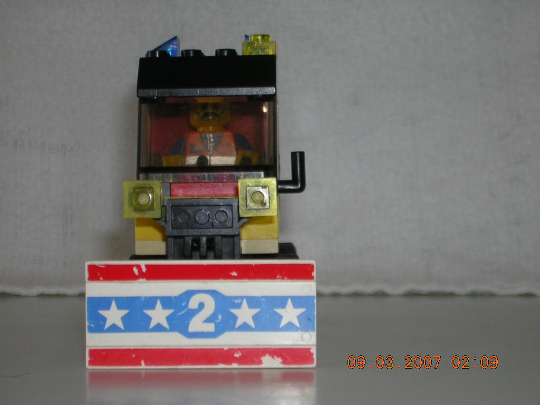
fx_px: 1685
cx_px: 270
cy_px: 202
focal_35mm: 108
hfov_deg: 18.2
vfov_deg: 13.7
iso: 50
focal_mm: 14.1
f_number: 4.7
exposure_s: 1/60.1
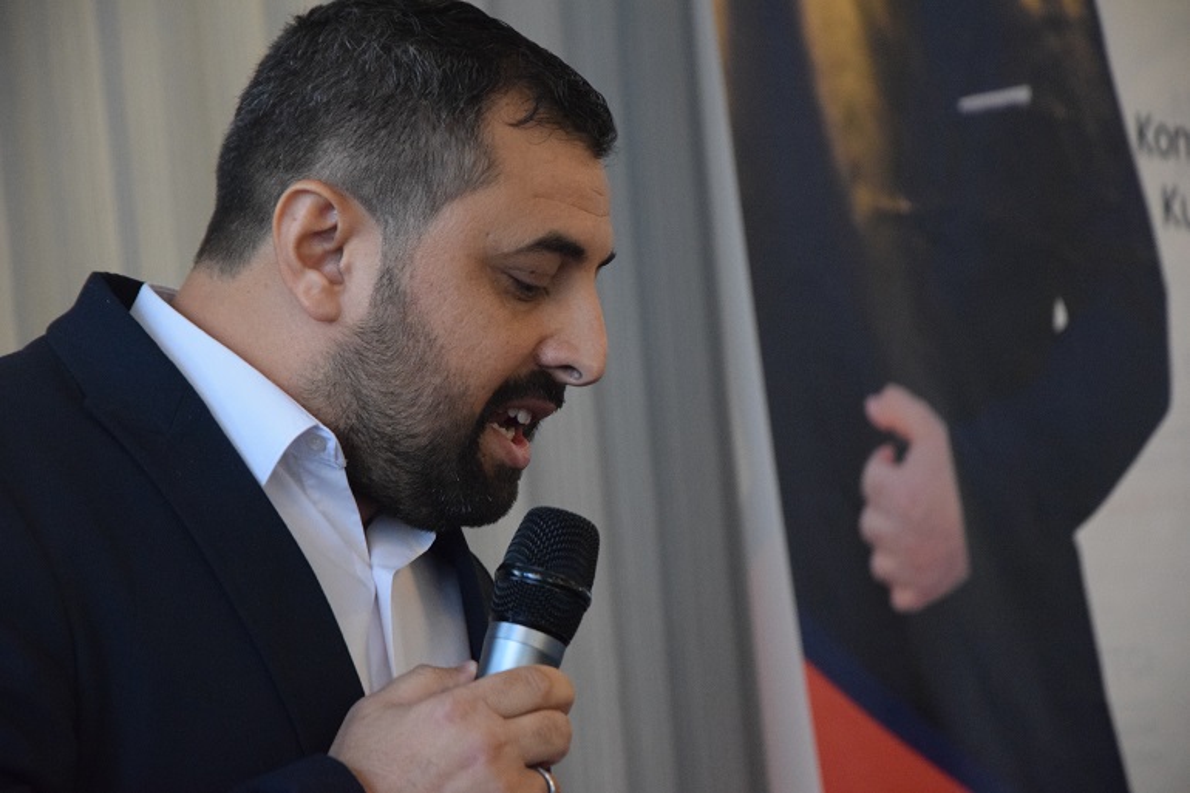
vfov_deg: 8.7
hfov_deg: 13.0
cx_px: 595
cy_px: 396
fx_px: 5205
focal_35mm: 158
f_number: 5.6
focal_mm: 105
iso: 4500
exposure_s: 1/125
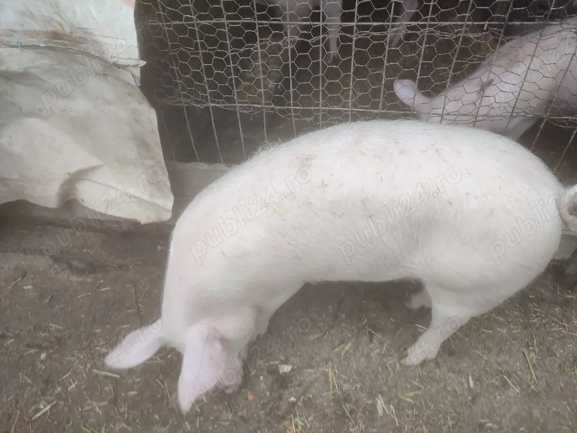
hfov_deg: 69.4
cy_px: 216
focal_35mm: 25
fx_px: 417
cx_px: 288
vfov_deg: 54.9
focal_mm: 6.04
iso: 81
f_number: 1.9
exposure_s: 1/50
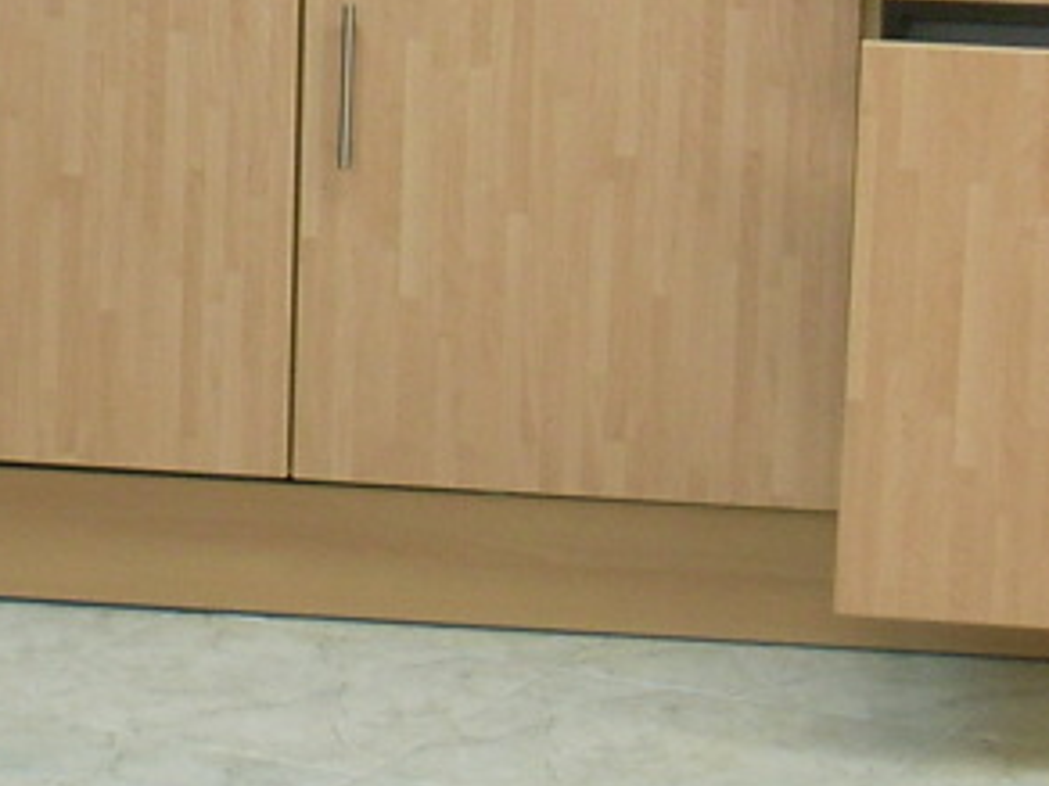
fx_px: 4727
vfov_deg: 9.3
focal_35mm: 156
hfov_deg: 12.4
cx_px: -133
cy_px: -258
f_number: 3
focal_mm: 6.3
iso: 80
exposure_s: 1/20
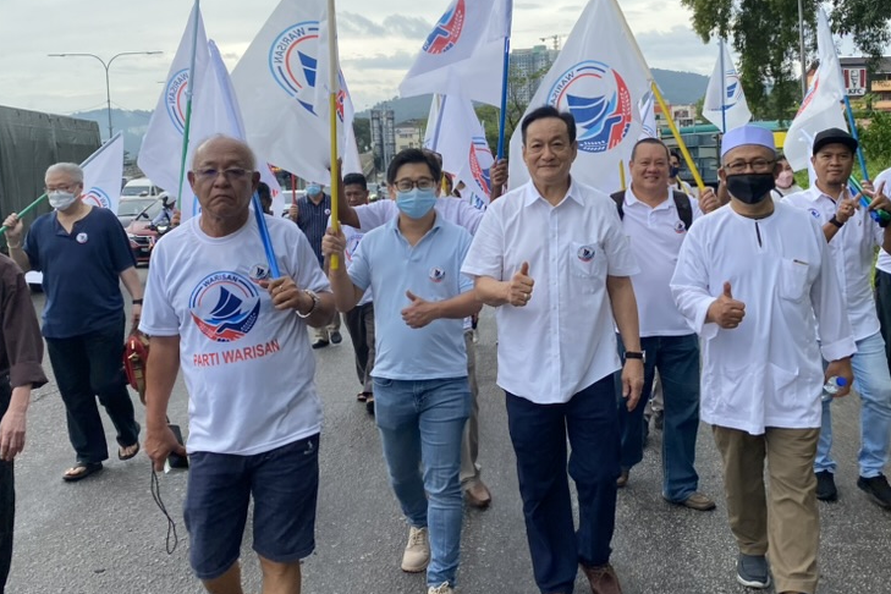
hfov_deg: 50.6
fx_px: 940
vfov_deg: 34.9
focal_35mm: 38
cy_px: 226
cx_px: 500
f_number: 1.8
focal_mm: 4.25
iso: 32
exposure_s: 1/757
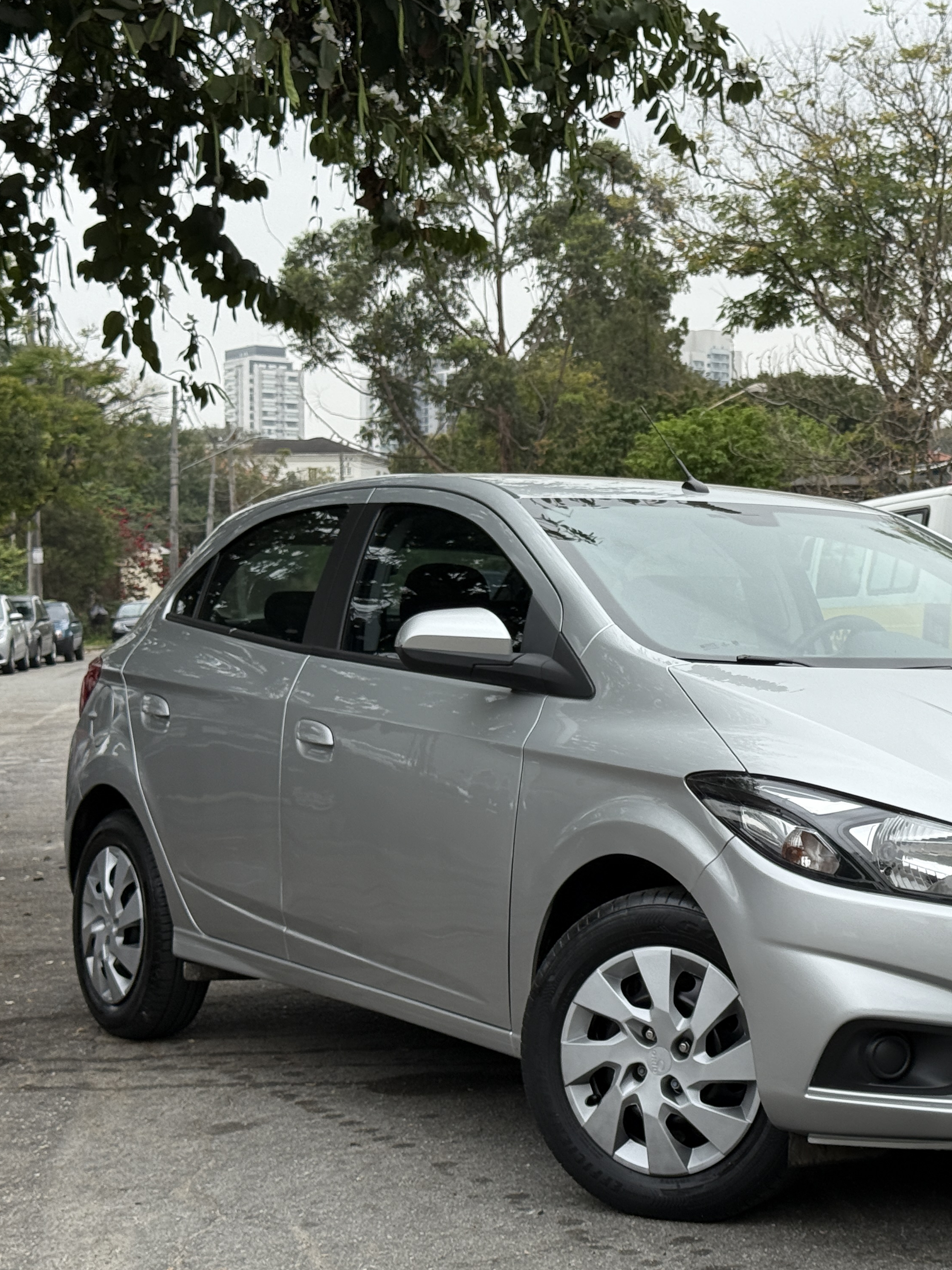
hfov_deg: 22.3
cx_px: 753
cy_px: 639
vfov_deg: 29.8
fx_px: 2383
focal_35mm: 65
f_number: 1.78
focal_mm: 6.76
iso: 64
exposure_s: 1/1795
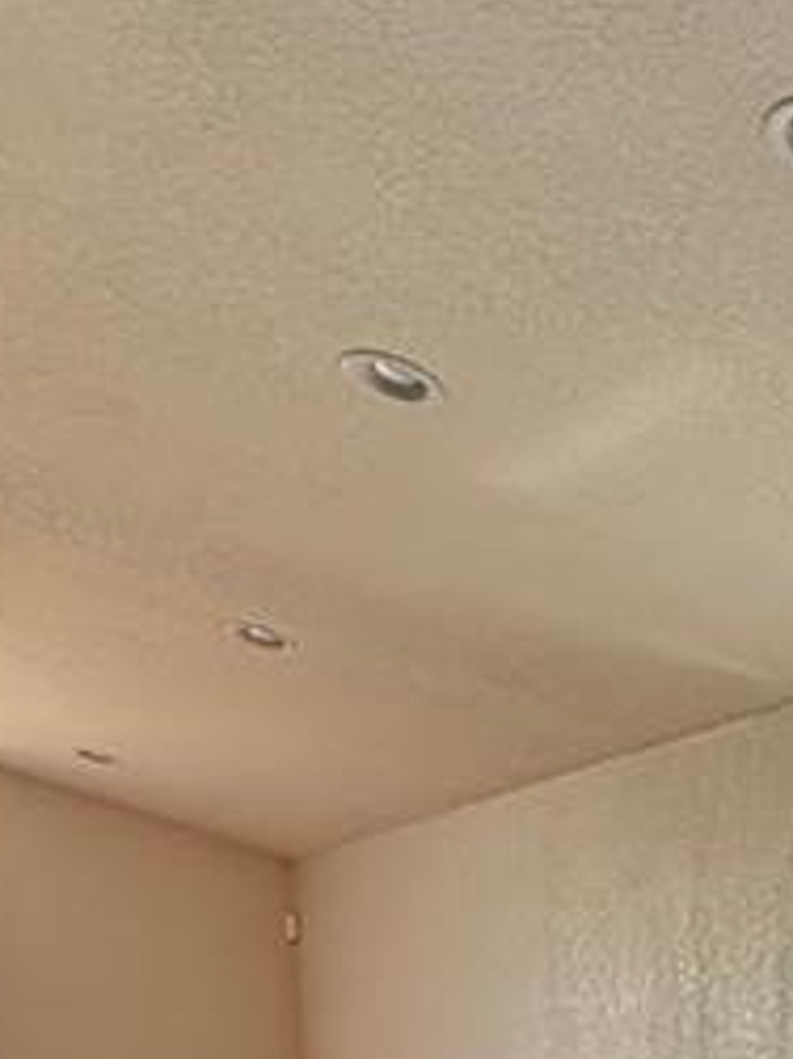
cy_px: 1553
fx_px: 2048
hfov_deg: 20.8
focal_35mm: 67
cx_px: 890
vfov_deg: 23.6
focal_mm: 2.22
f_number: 2.2
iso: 200
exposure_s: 1/99
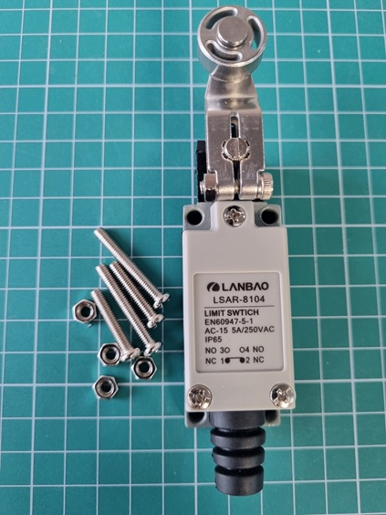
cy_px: 258
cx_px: 193
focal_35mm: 26
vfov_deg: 67.3
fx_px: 387
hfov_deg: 53.1
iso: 500
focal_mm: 5.4
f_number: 1.8
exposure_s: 1/50
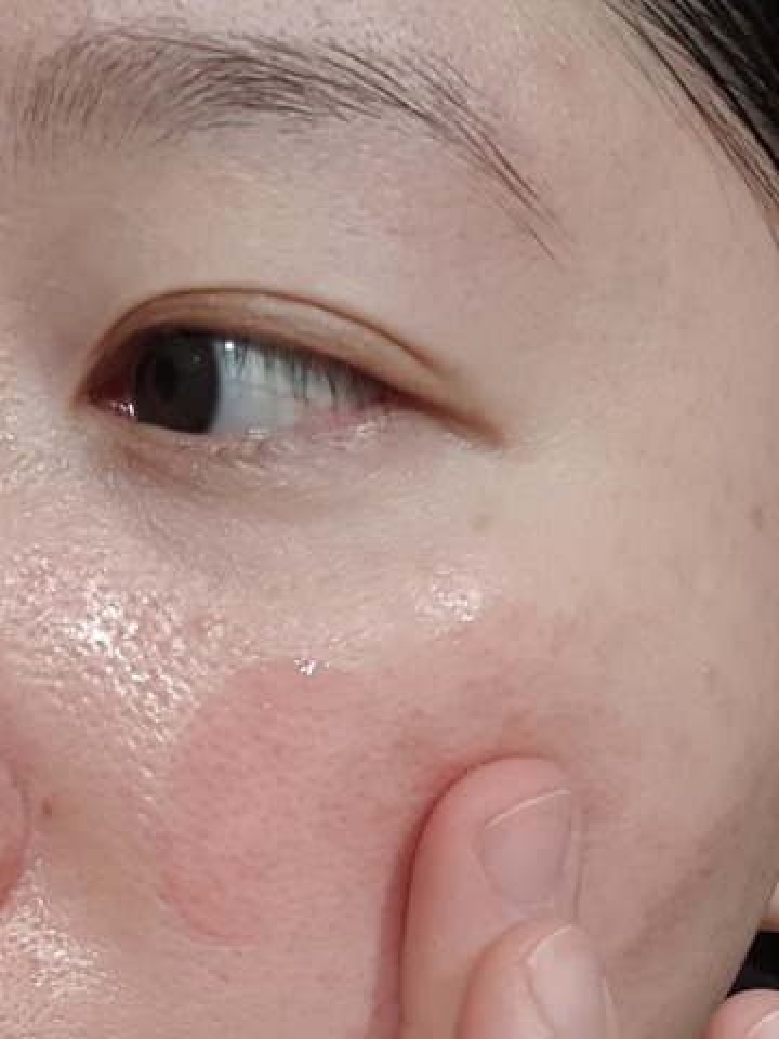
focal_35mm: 56
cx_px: 132
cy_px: 834
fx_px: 1680
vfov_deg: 33.3
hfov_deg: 25.6
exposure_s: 1/40
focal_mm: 2.92
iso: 160
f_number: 1.7
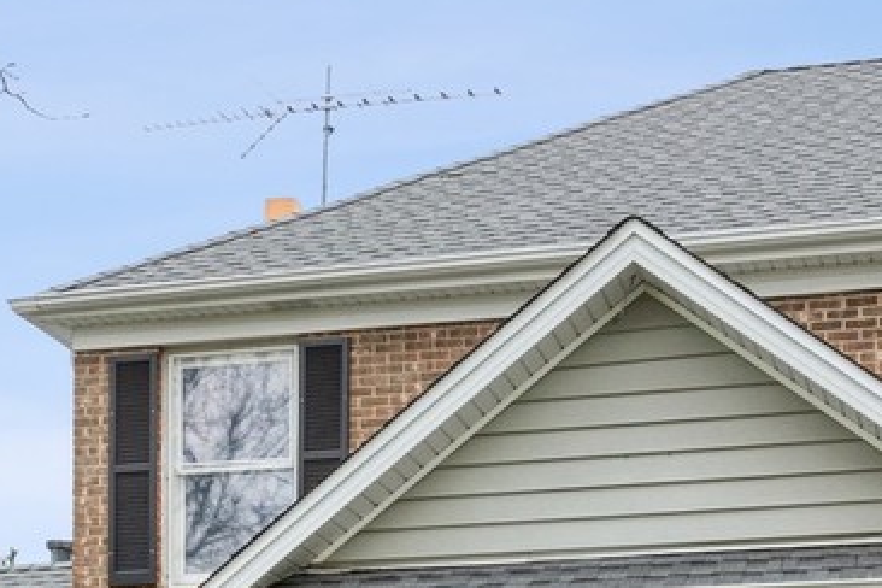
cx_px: 459
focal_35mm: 84
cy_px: 805
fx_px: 2058
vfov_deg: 15.3
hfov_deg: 24.2
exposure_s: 1/100
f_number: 8
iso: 400
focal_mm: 19
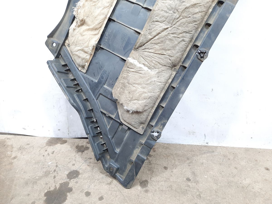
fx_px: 196
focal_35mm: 25
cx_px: 136
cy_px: 102
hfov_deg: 69.4
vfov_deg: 54.9
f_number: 2
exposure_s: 1/33
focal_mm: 4.6
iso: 320
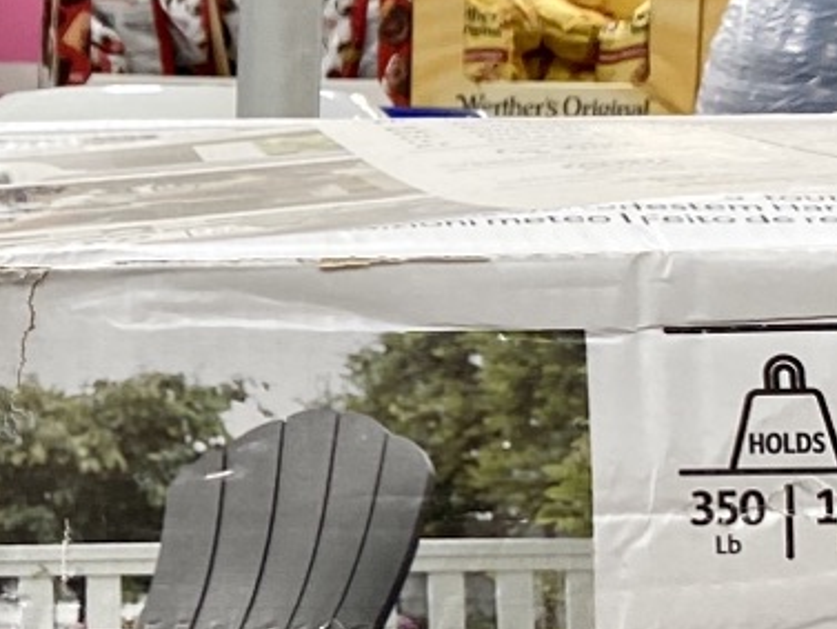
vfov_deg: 10.8
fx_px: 3338
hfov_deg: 13.8
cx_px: -249
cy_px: 340
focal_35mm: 138
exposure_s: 1/121
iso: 64
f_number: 1.8
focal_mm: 4.25
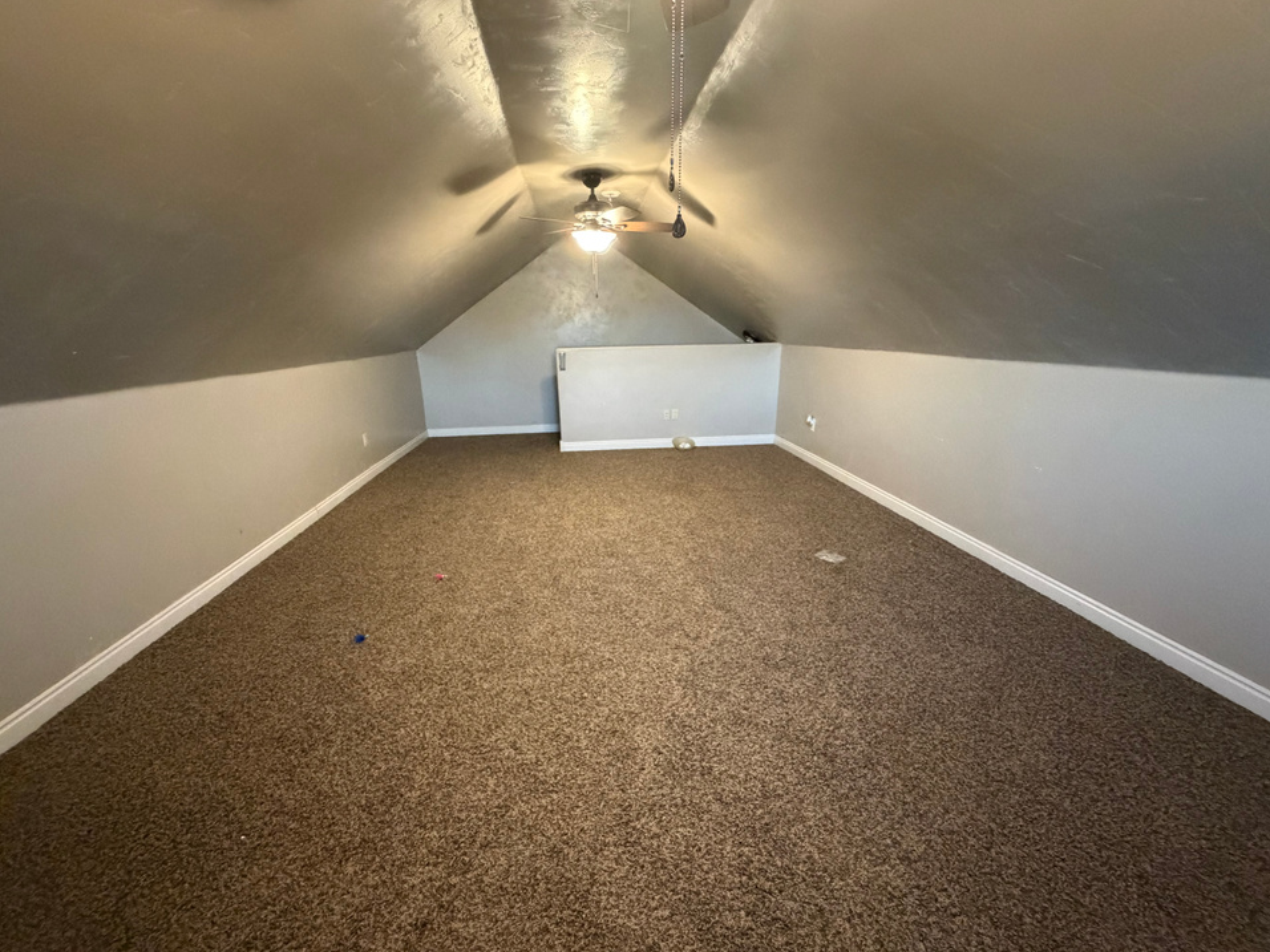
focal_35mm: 15
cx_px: 616
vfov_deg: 81.7
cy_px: 506
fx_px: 550
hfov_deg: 98.1
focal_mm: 2.22
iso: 1250
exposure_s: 1/60
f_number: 2.2
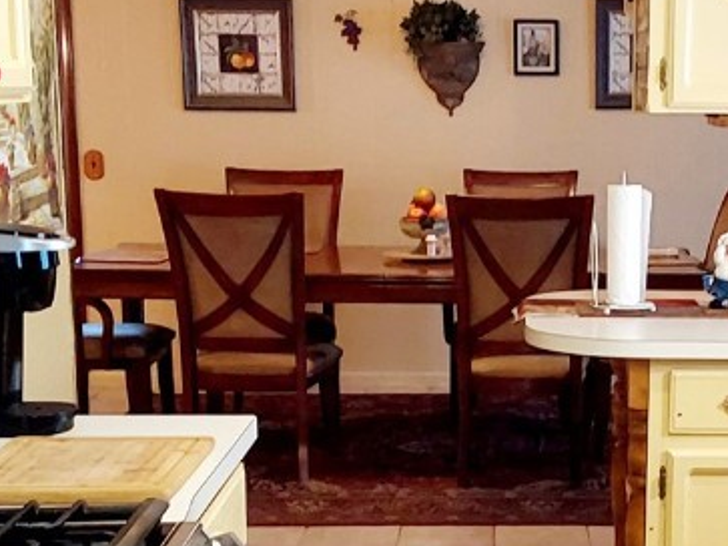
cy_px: 393
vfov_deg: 18.6
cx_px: 570
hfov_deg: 24.4
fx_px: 1661
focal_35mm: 79
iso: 250
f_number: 1.9
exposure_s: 1/24
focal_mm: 2.91
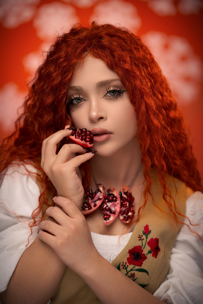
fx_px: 719
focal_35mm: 85
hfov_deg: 16.1
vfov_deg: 23.9
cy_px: 152
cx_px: 102
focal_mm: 85
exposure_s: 1/250
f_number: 2.2
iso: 125
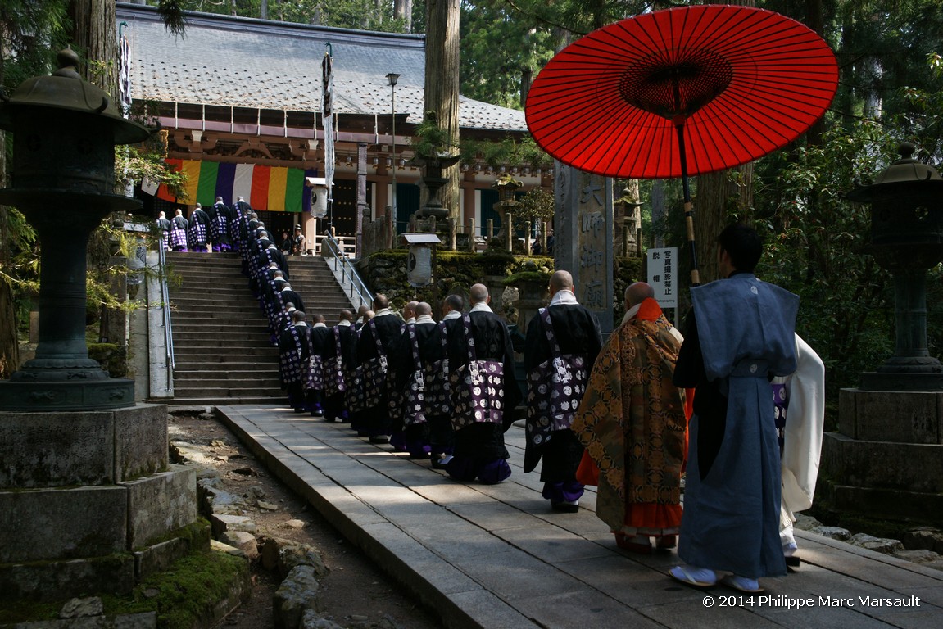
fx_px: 917
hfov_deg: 54.4
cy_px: 314
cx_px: 472
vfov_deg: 37.9
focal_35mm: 35
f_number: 8
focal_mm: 35
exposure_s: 1/60
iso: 400
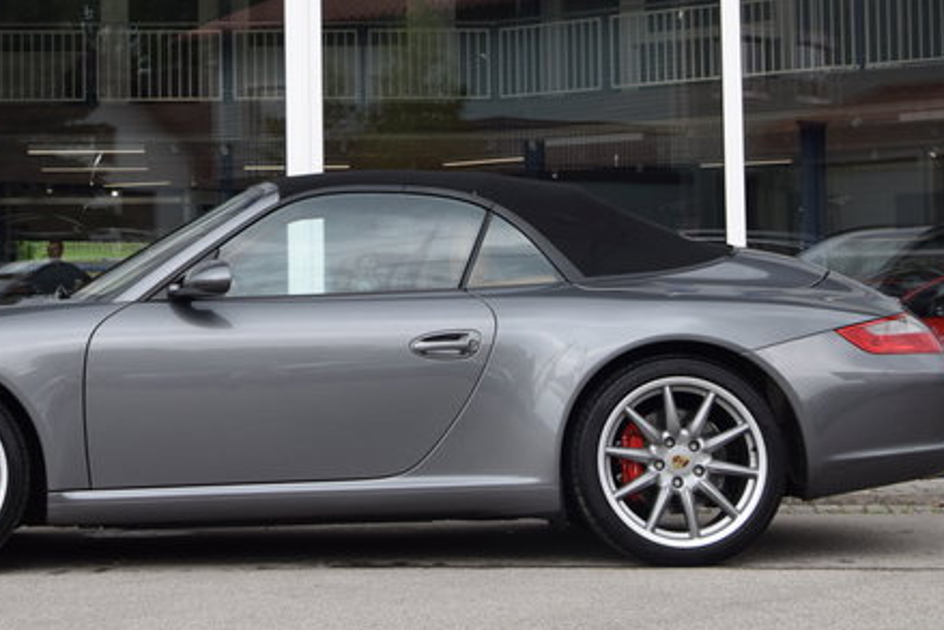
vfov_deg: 14.8
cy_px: 120
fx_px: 2410
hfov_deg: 22.1
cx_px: 312
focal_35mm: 92
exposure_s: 1/200
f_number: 7.1
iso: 400
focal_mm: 35
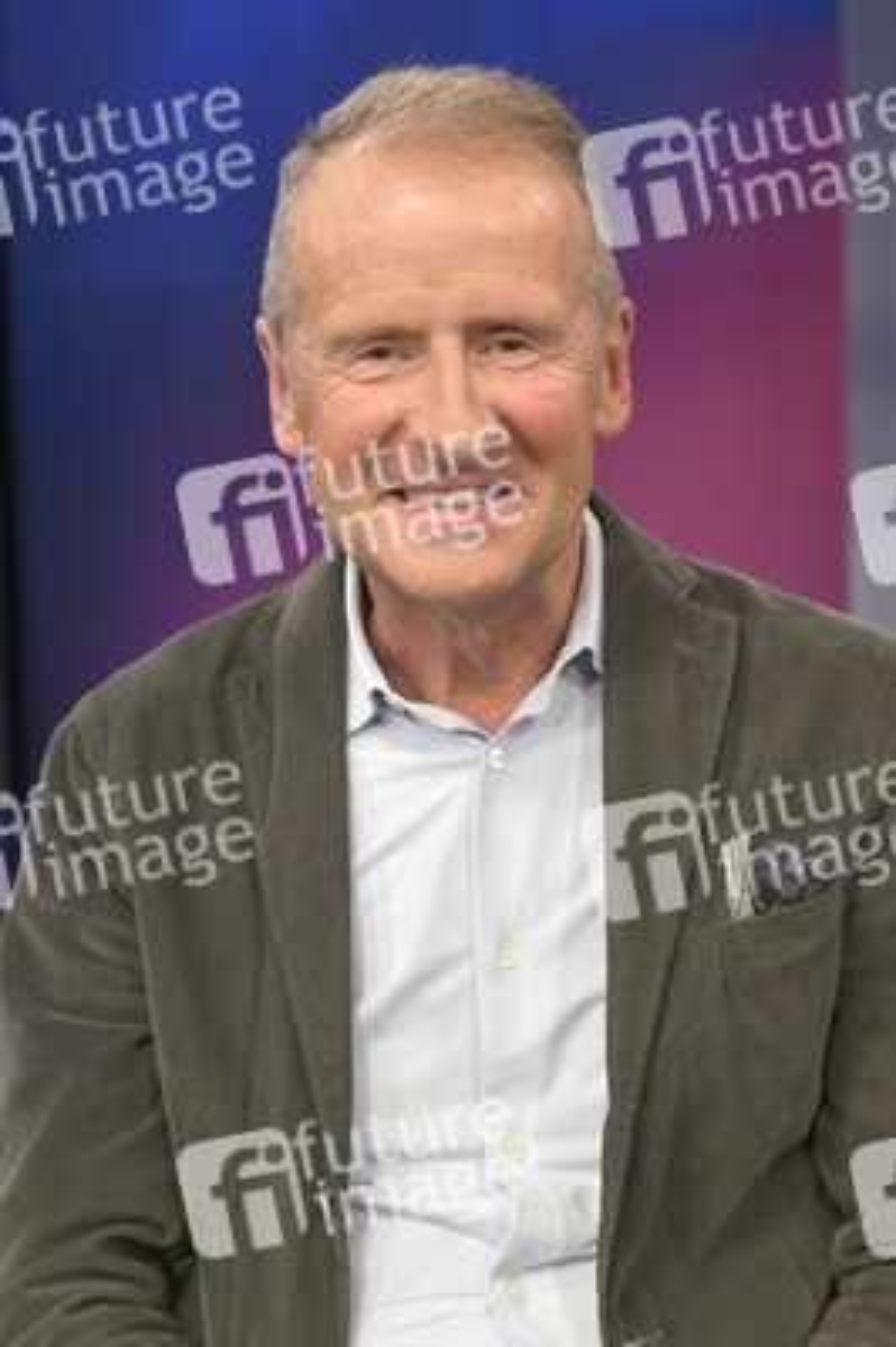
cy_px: 674
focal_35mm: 70
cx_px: 448
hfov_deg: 19.4
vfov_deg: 28.9
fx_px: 2618
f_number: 7.1
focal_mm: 70
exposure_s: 1/200
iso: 2000
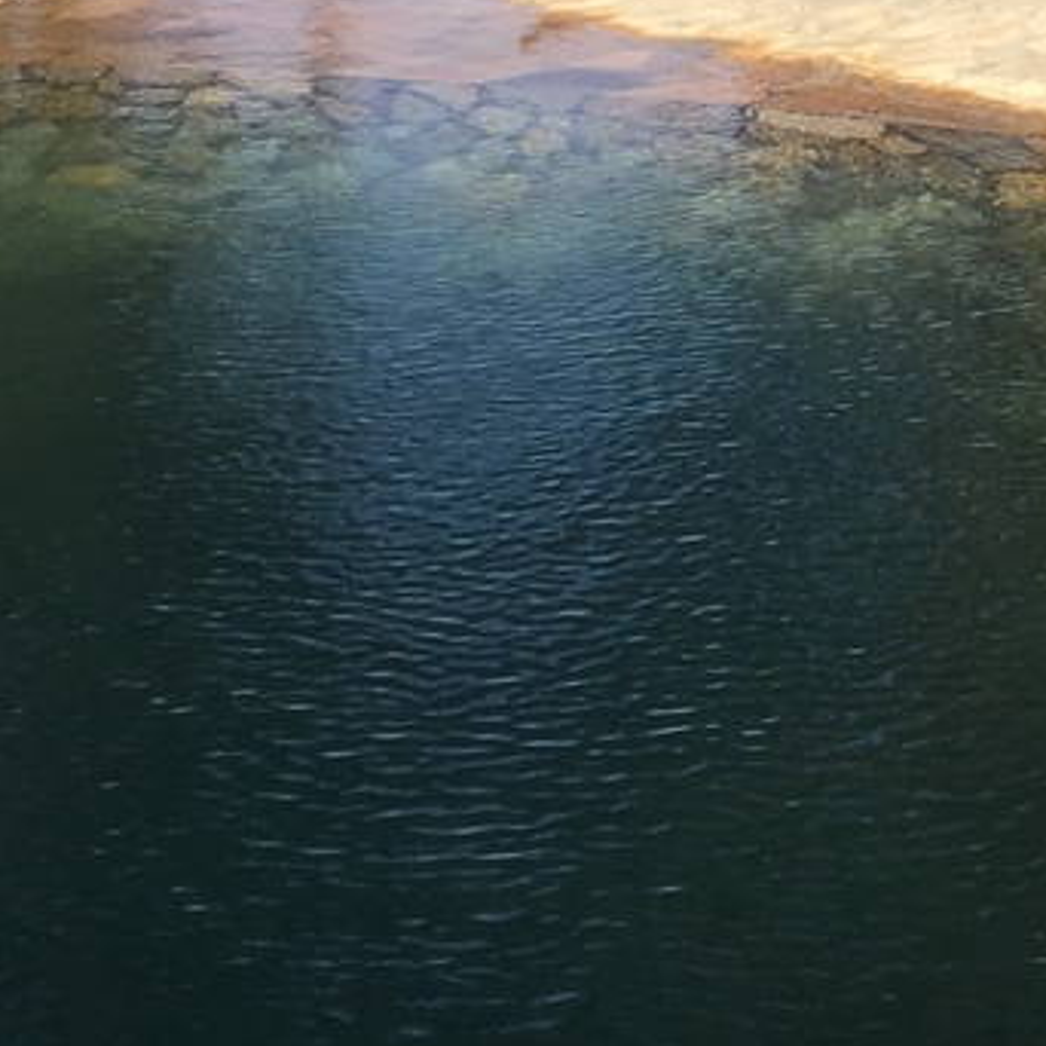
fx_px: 3282
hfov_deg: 17.1
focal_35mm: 96
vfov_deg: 16.9
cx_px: 1318
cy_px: -361
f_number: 2.2
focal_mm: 4.15
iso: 32
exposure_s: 1/1319
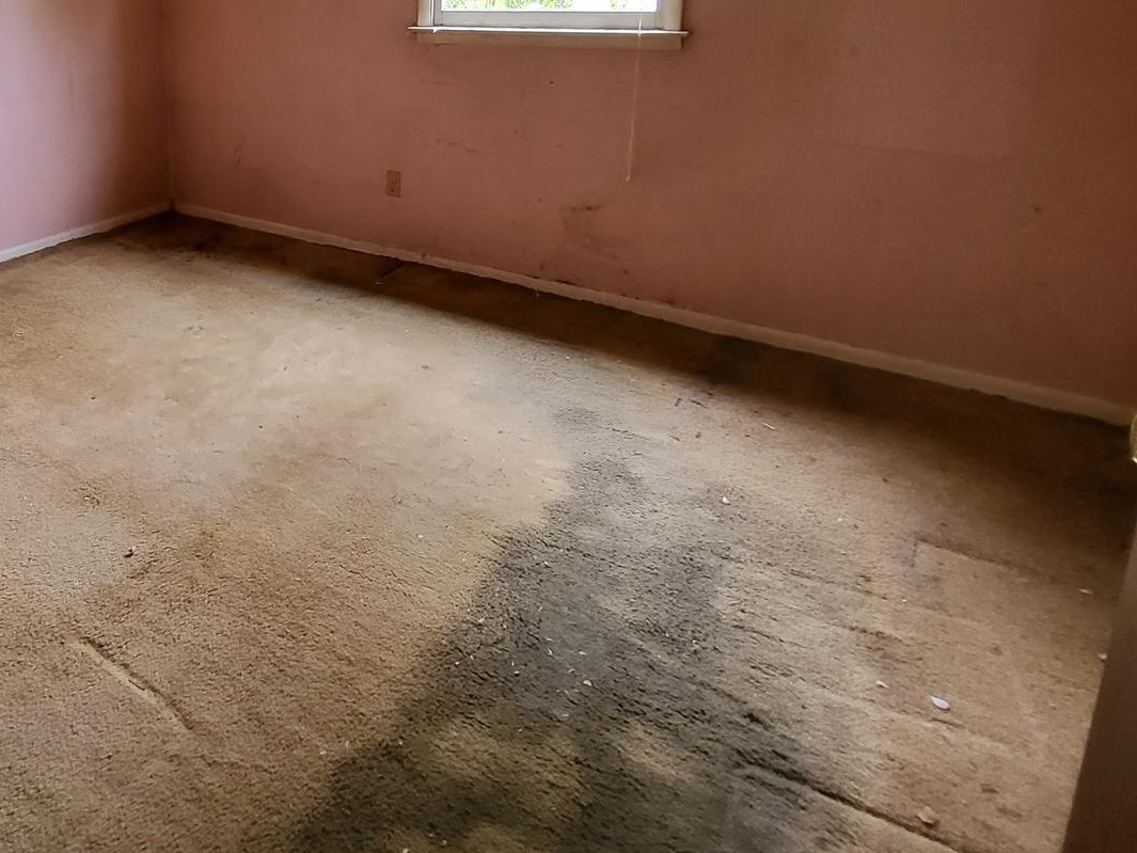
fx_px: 821
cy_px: 158
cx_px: 199
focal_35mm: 25
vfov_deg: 51.1
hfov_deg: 62.4
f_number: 2.2
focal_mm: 1.74
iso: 320
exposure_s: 1/60
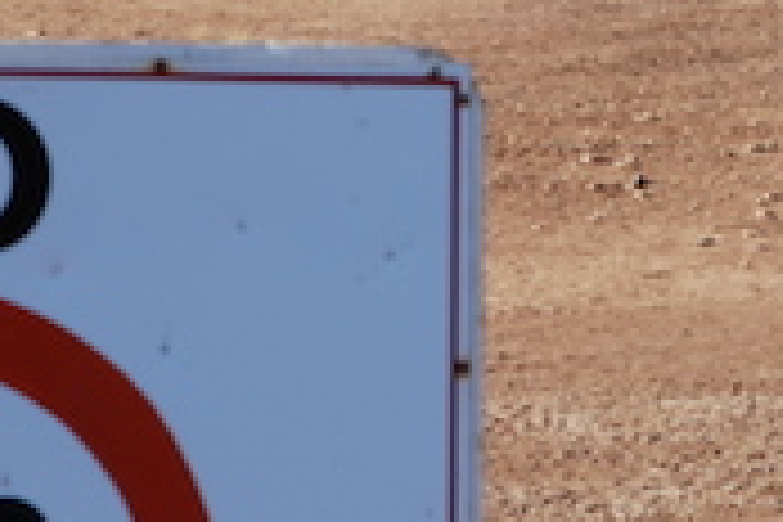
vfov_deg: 2.3
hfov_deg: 3.5
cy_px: 234
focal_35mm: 596
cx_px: 873
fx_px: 12962
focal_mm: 92
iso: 100
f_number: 16
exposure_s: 1/40
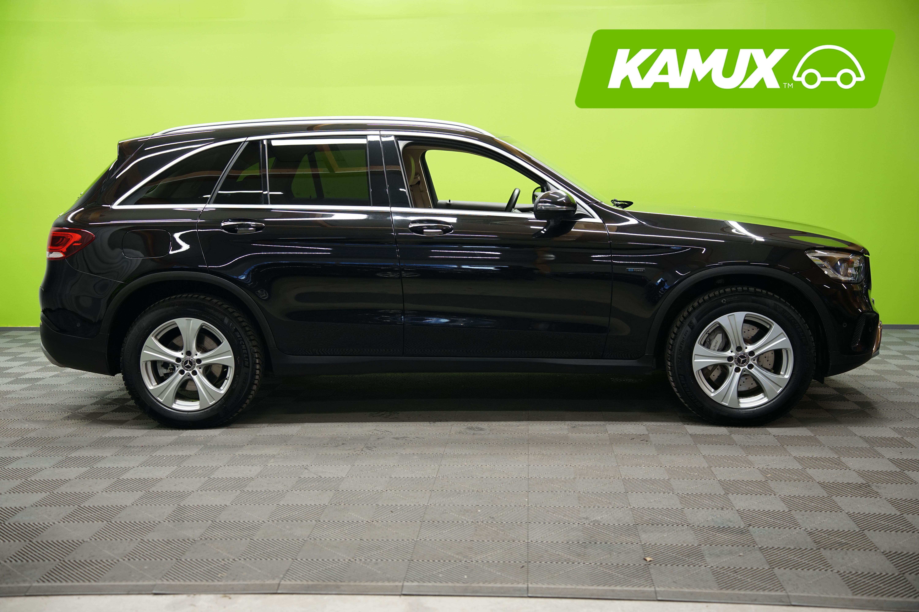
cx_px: 460
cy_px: 306
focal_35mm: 41
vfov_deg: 32.6
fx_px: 1047
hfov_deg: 47.4
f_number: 3.2
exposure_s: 1/30
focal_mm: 41
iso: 500
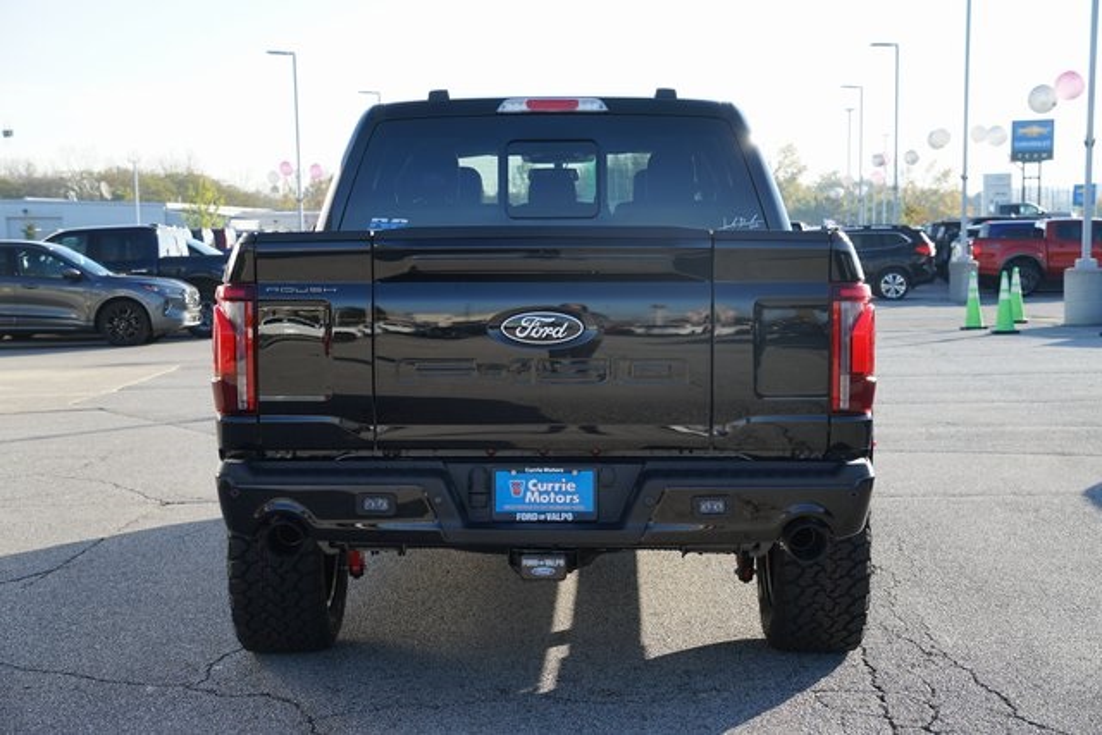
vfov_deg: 22.6
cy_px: 368
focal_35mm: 60
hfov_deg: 33.4
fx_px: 1837
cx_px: 551
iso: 100
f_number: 8
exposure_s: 1/100
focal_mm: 60
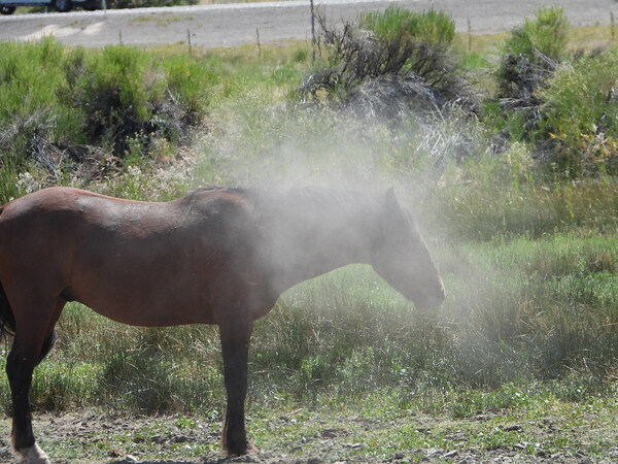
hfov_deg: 3.3
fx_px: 10712
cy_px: 232
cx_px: 309
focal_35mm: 600
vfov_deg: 2.5
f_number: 5
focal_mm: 108
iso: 100
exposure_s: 1/400
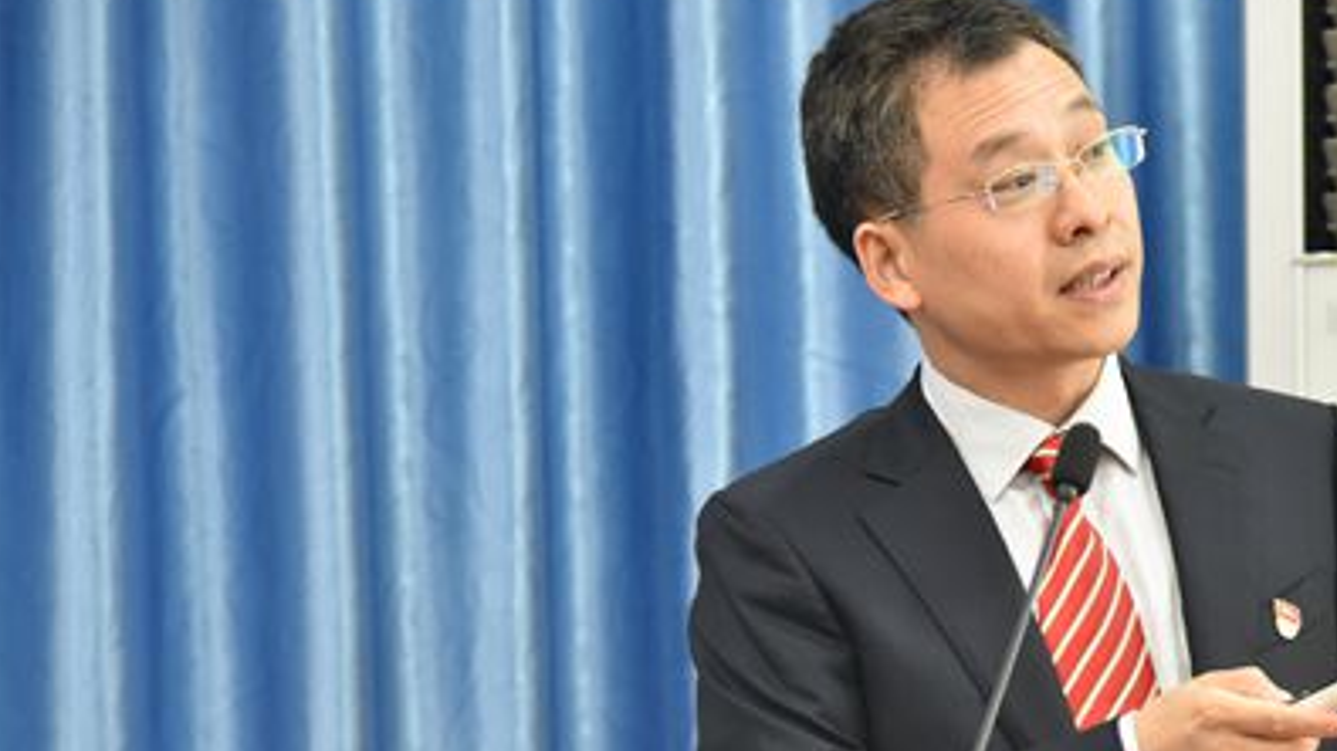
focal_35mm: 167
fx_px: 5919
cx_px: 853
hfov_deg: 12.9
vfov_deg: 7.3
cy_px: 572
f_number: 4
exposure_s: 1/125
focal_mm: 105
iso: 3200
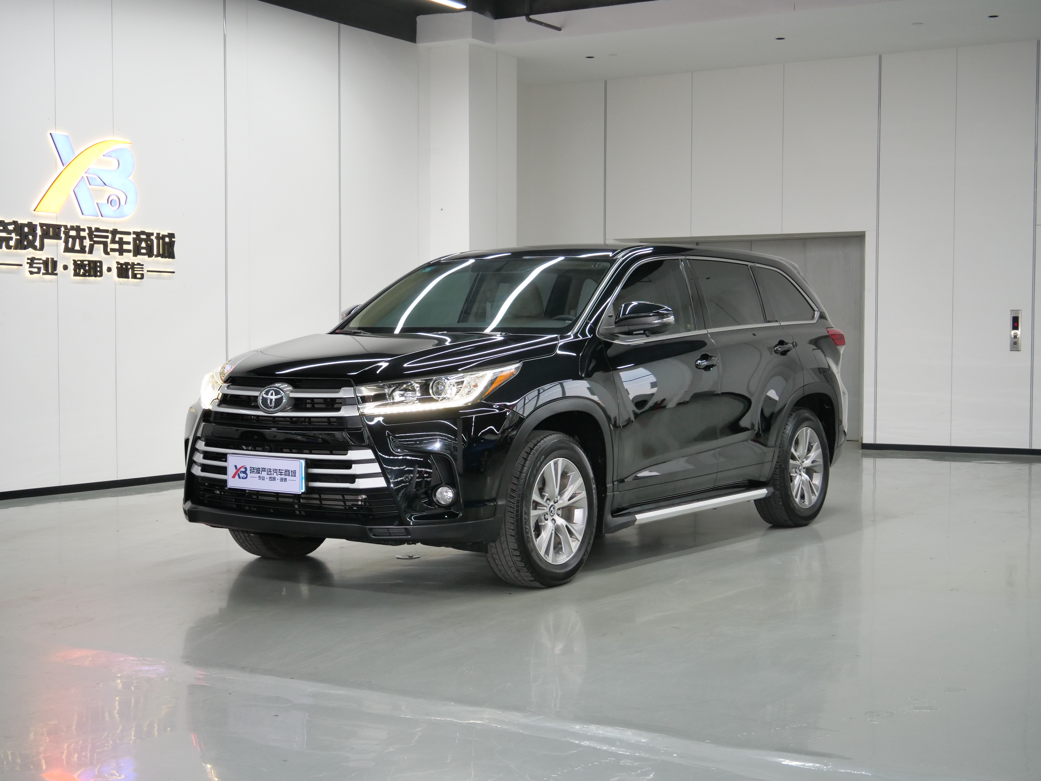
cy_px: 390
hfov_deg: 38.2
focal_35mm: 50
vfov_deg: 29.1
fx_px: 1504
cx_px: 520
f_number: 4.5
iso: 800
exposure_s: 1/40
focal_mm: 25
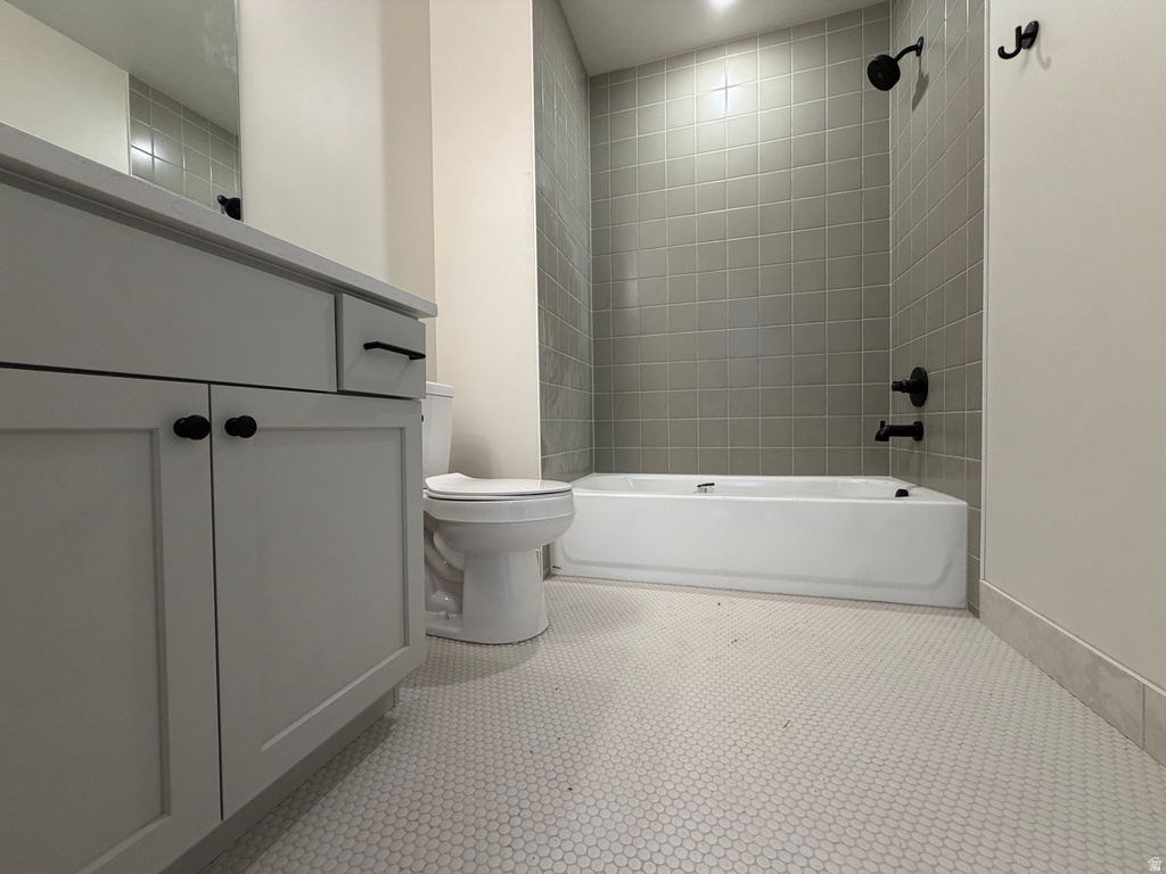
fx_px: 472
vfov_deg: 85.7
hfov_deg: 102.1
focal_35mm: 14
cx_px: 583
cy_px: 437
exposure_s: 1/120
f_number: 2.2
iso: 200
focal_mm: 2.22
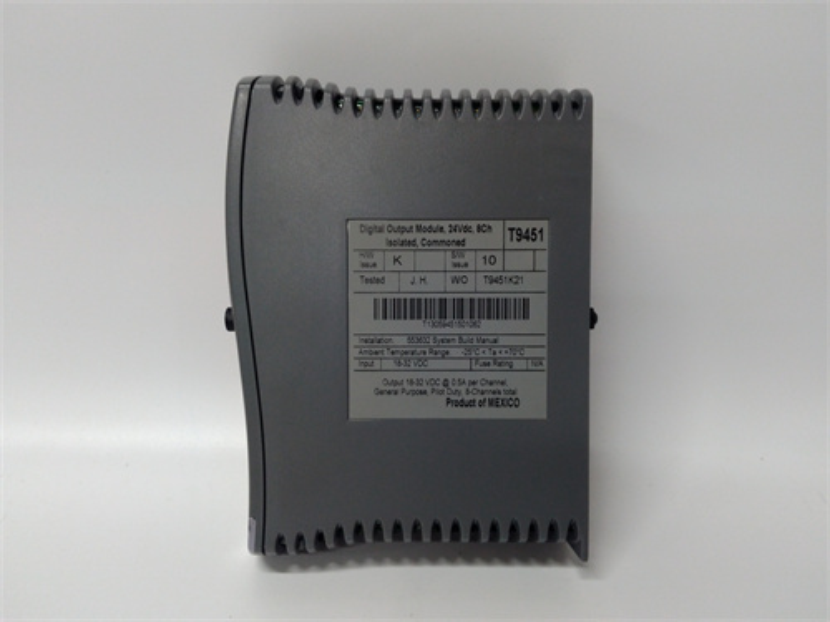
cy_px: 311
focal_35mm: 27
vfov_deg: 51.4
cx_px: 415
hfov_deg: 65.3
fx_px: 647
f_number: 2
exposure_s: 1/33
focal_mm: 3.79
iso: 231
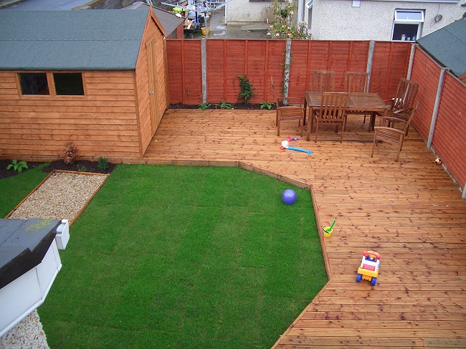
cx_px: 233
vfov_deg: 40.7
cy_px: 174
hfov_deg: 52.6
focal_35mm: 35
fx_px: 471
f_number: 2.6
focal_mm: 5.8
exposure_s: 1/400
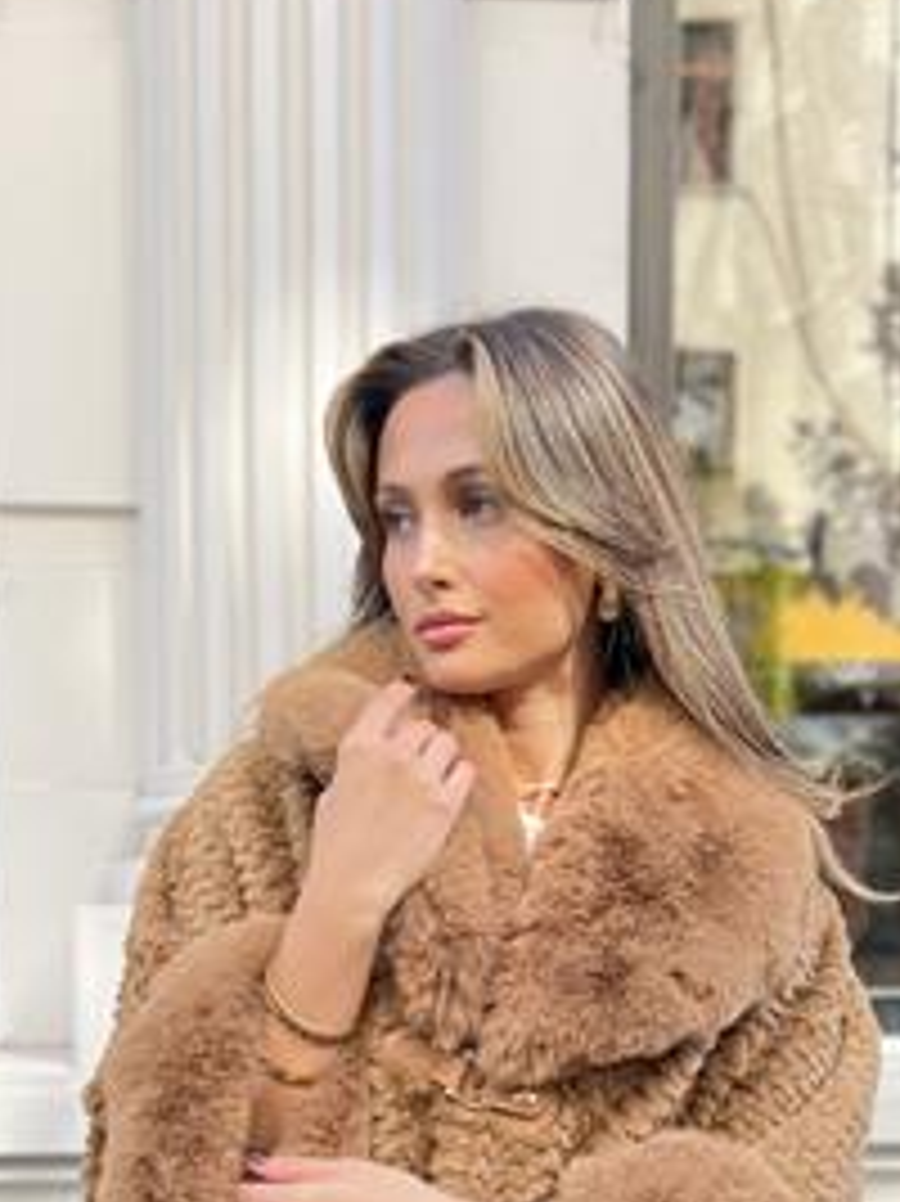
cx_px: 446
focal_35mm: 52
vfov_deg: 34.9
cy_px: 1060
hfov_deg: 28.0
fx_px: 1804
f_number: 1.5
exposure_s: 1/186
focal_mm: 5.7
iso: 50
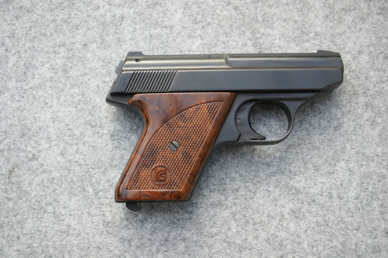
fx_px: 485
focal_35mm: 45
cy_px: 129
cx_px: 194
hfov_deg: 43.6
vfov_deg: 29.8
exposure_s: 1/50
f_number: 4
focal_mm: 30
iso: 100
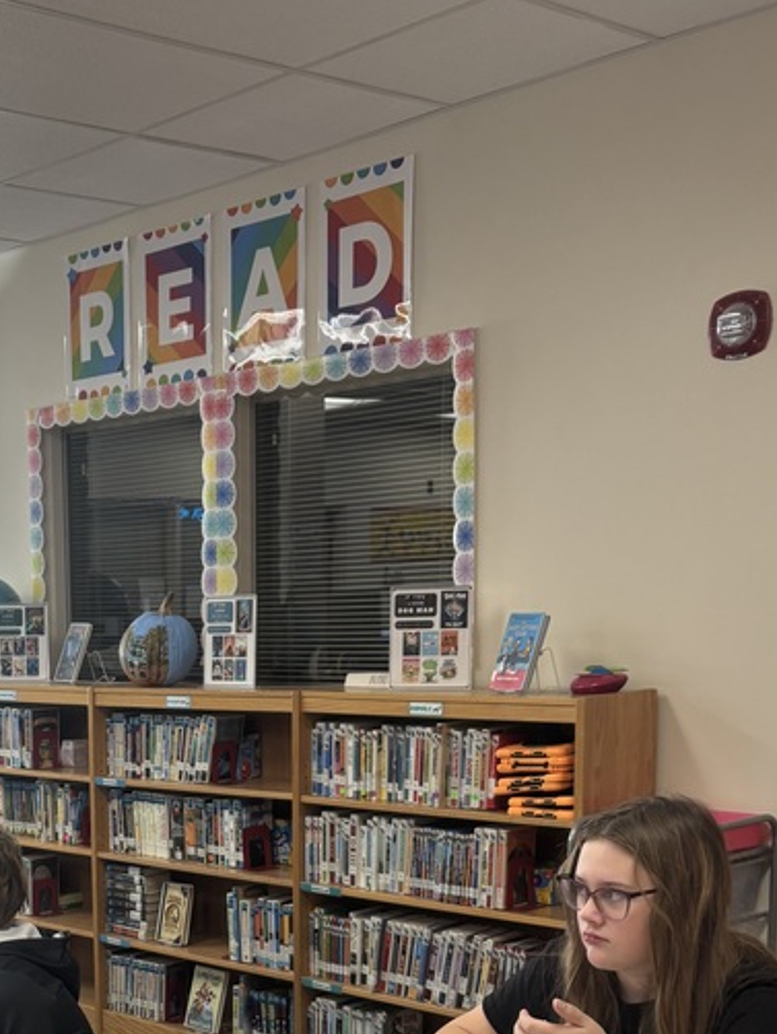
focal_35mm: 53
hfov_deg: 26.3
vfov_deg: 34.6
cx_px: 23
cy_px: 884
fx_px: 1585
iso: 100
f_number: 1.6
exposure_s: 1/60
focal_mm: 5.96
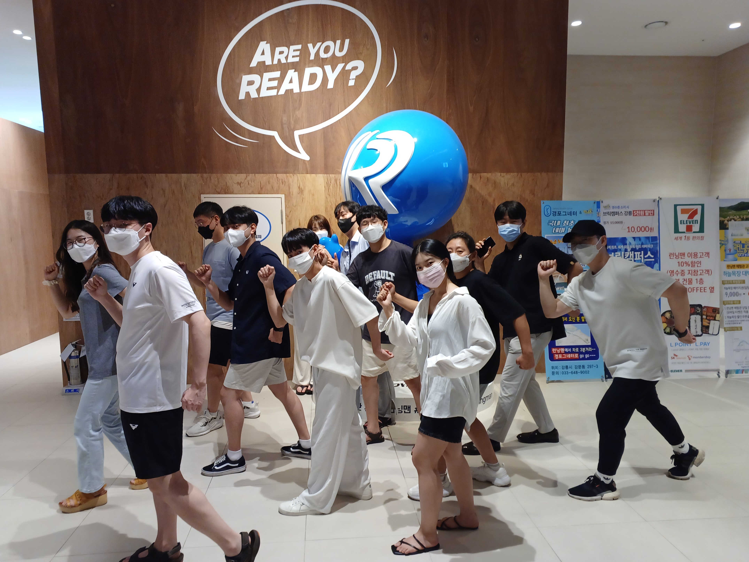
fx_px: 498
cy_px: 281
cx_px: 374
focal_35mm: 23
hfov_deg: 73.9
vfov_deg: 58.9
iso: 200
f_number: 1.8
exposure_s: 1/33
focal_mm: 5.06
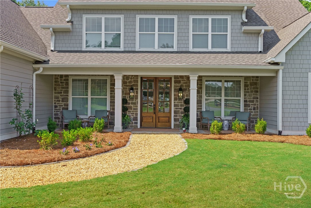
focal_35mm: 34
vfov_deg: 38.4
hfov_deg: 55.1
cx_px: 156
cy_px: 104
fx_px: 298
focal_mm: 34.5
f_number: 6.3
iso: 1250
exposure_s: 1/2500
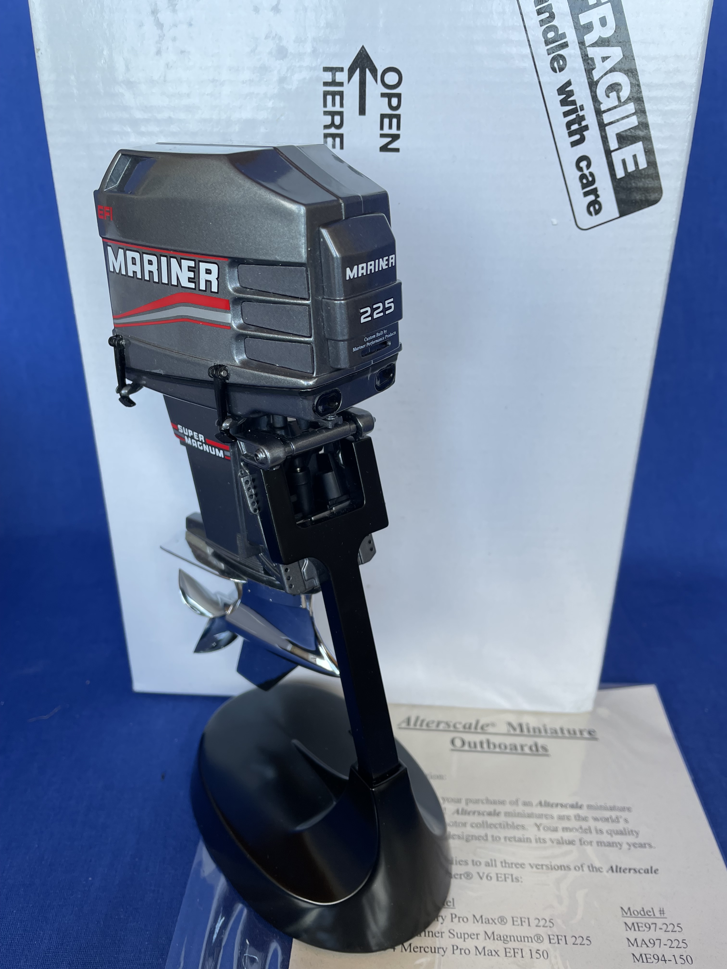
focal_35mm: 26
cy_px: 484
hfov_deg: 53.1
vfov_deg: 67.3
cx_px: 364
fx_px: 728
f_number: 1.6
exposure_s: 1/125
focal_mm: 4.2
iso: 32
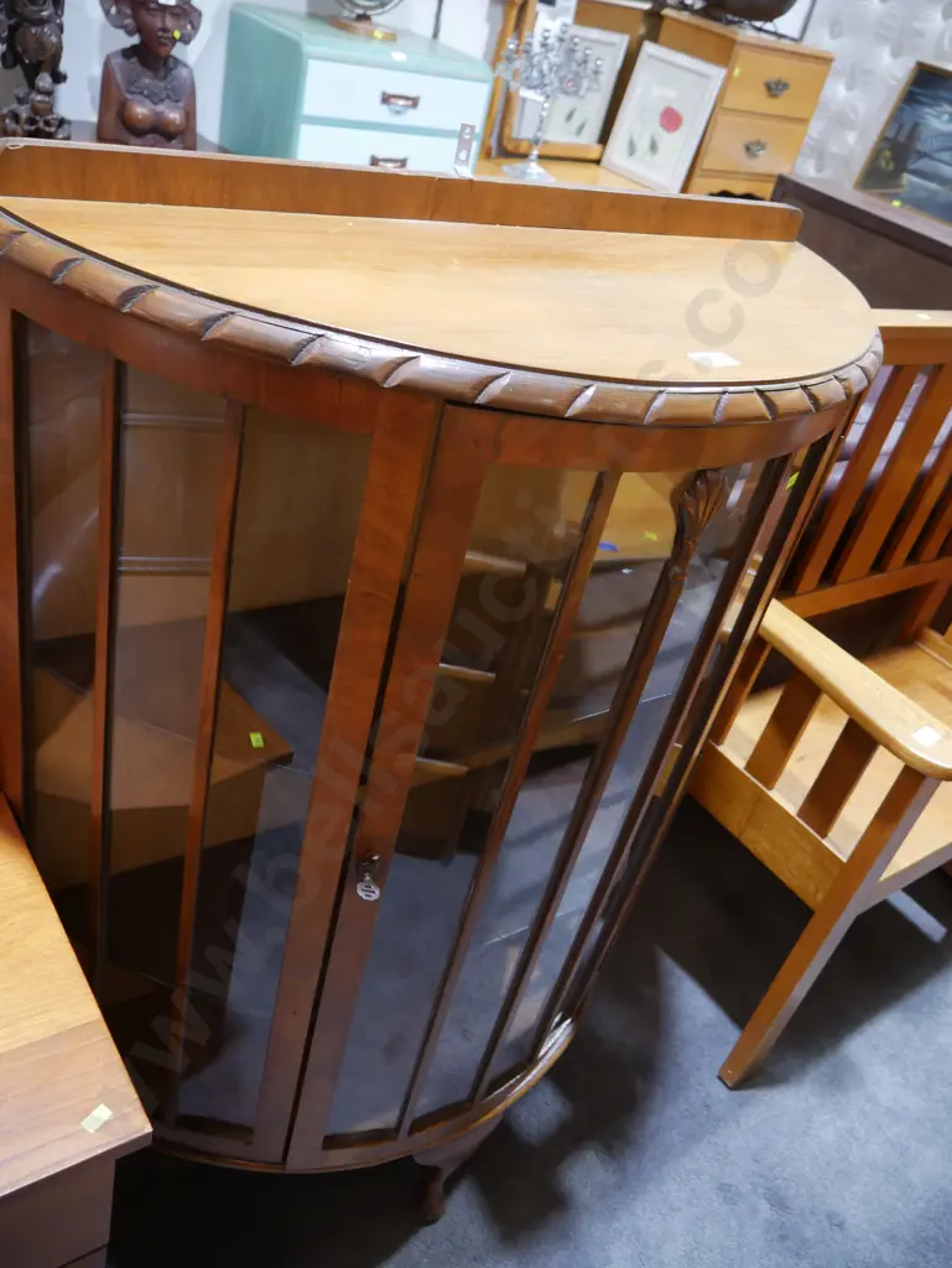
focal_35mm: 28
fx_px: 1026
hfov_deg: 49.8
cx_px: 476
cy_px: 634
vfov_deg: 63.4
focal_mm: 14
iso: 640
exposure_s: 1/60
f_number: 3.5
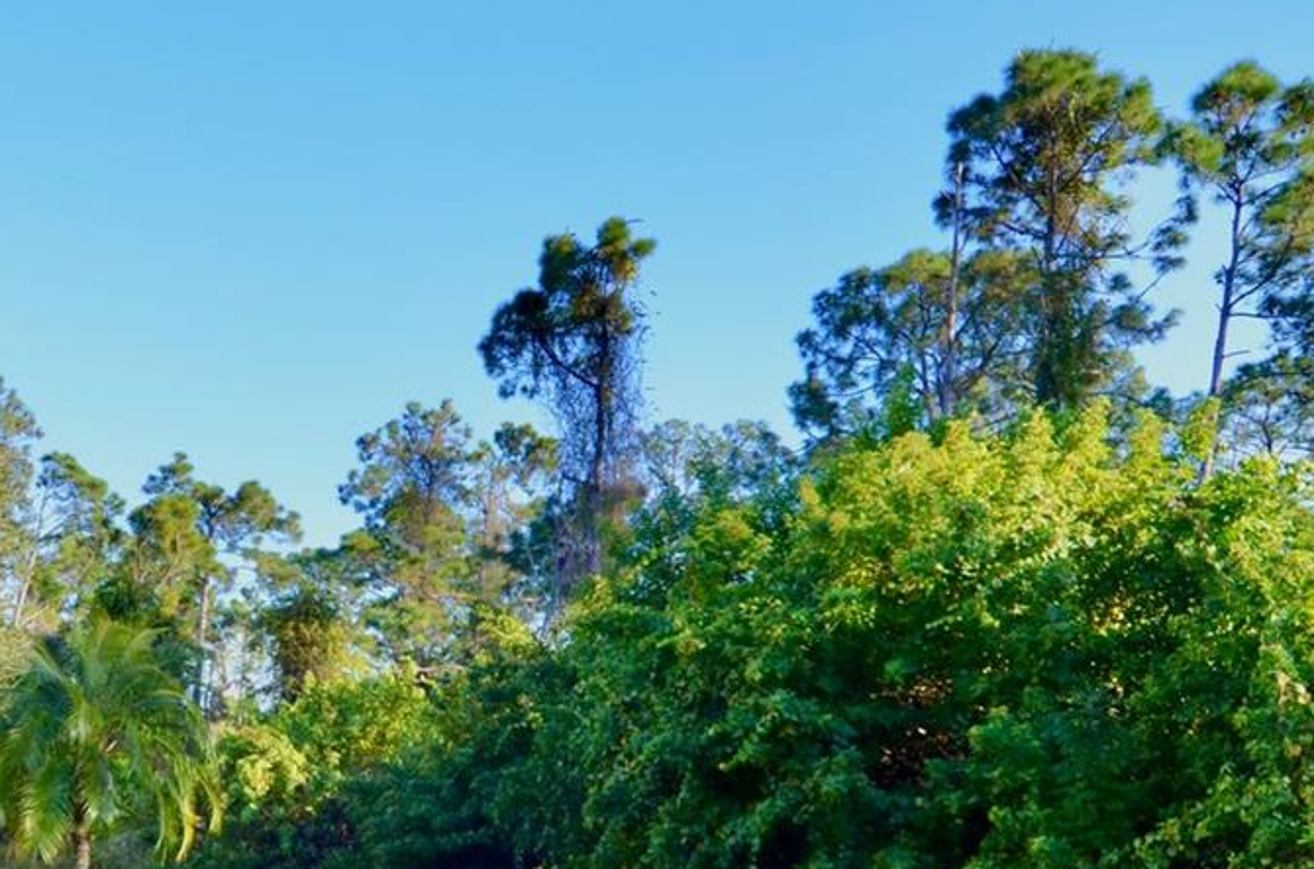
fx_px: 1565
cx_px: 359
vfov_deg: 30.2
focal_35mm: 43
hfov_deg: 44.3
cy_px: 707
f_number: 7.1
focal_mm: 12
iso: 200
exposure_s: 1/200
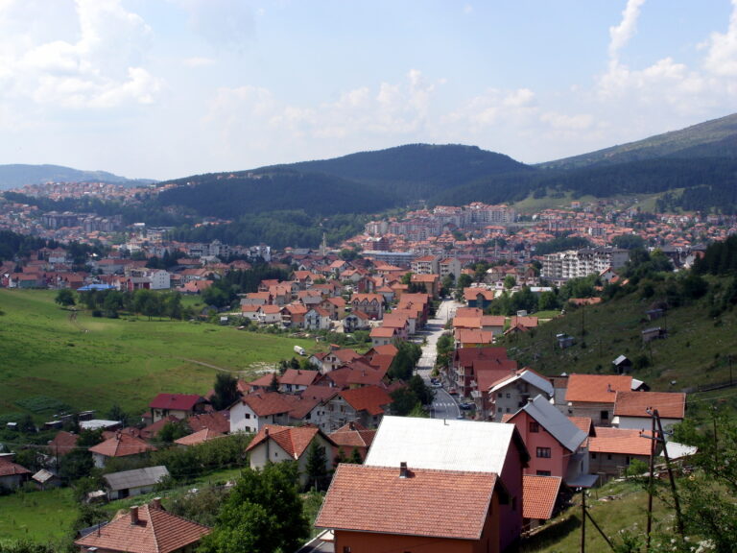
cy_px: 276
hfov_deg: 28.2
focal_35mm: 69
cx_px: 368
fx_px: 1469
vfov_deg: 21.3
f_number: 5.5
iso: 50
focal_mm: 11.4
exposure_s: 1/353
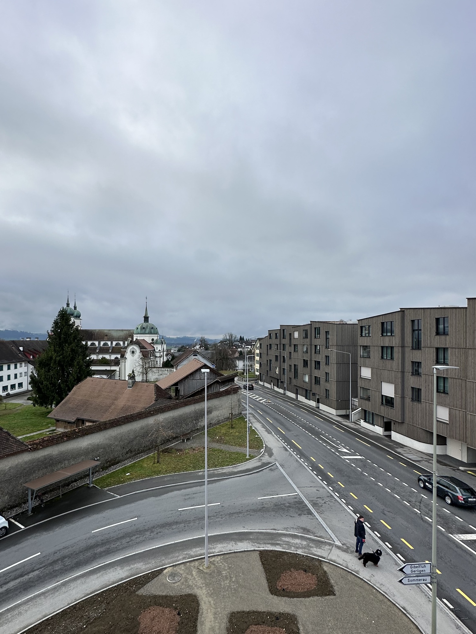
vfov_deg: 87.6
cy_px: 340
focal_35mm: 18
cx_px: 211
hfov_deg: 71.3
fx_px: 330
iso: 40
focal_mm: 2.22
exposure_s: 1/812
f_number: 2.2
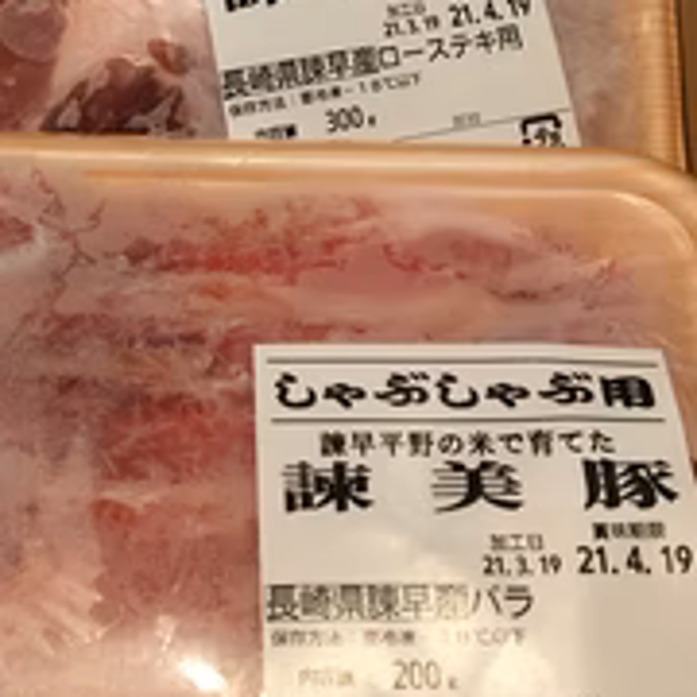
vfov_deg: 29.7
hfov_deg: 29.5
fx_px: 1298
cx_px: 163
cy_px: 194
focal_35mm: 57
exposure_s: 1/30
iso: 100
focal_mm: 4.15
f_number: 2.2
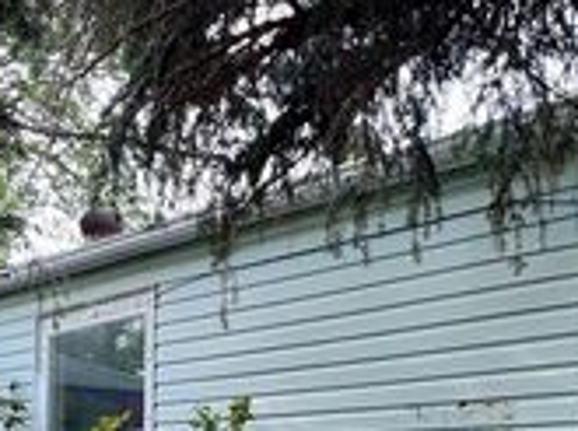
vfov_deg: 17.9
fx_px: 1316
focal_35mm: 79
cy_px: 475
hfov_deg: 24.8
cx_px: 263
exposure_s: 1/122
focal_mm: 5.1
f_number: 1.6
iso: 50
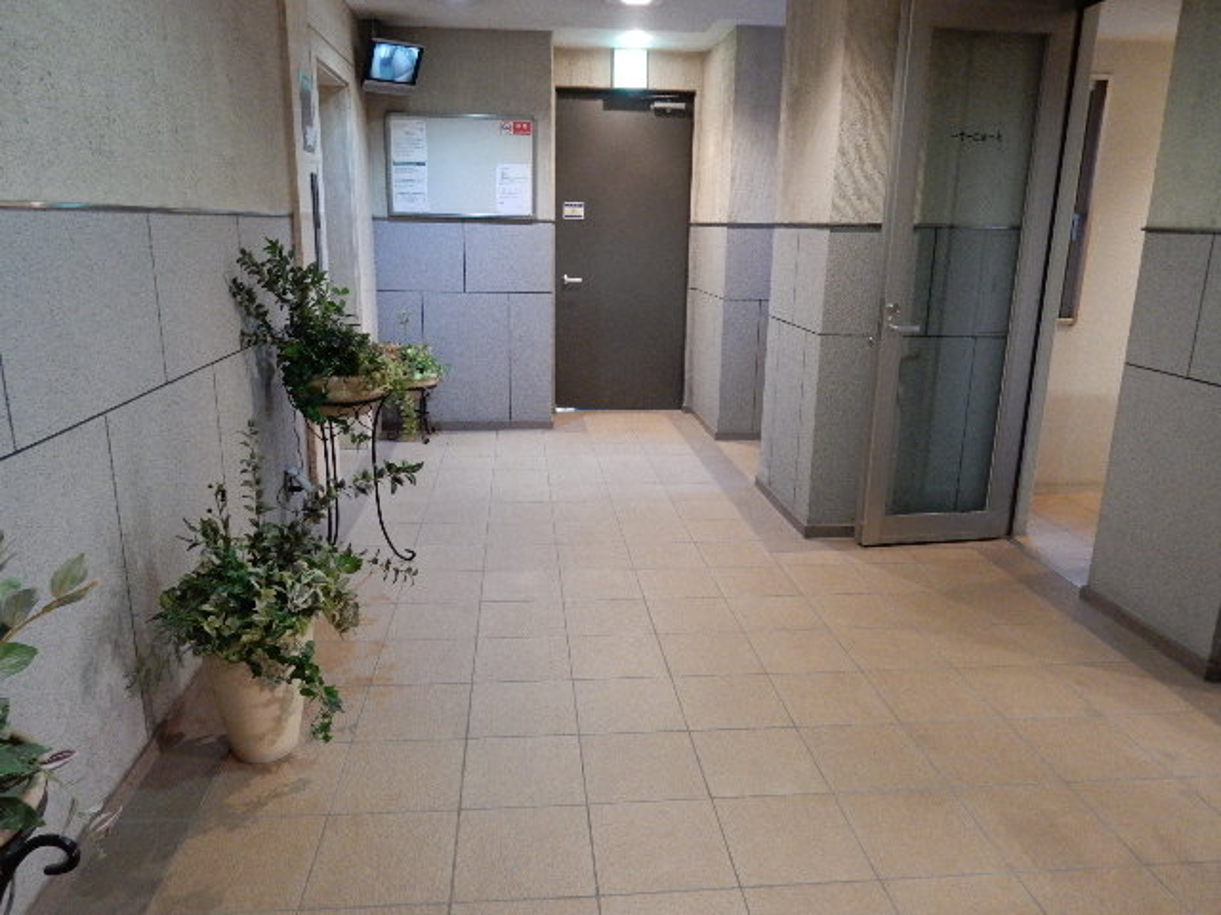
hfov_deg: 69.4
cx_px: 610
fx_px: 882
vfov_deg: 54.9
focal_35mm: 25
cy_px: 458
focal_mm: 4.5
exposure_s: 1/8
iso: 560
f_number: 3.7
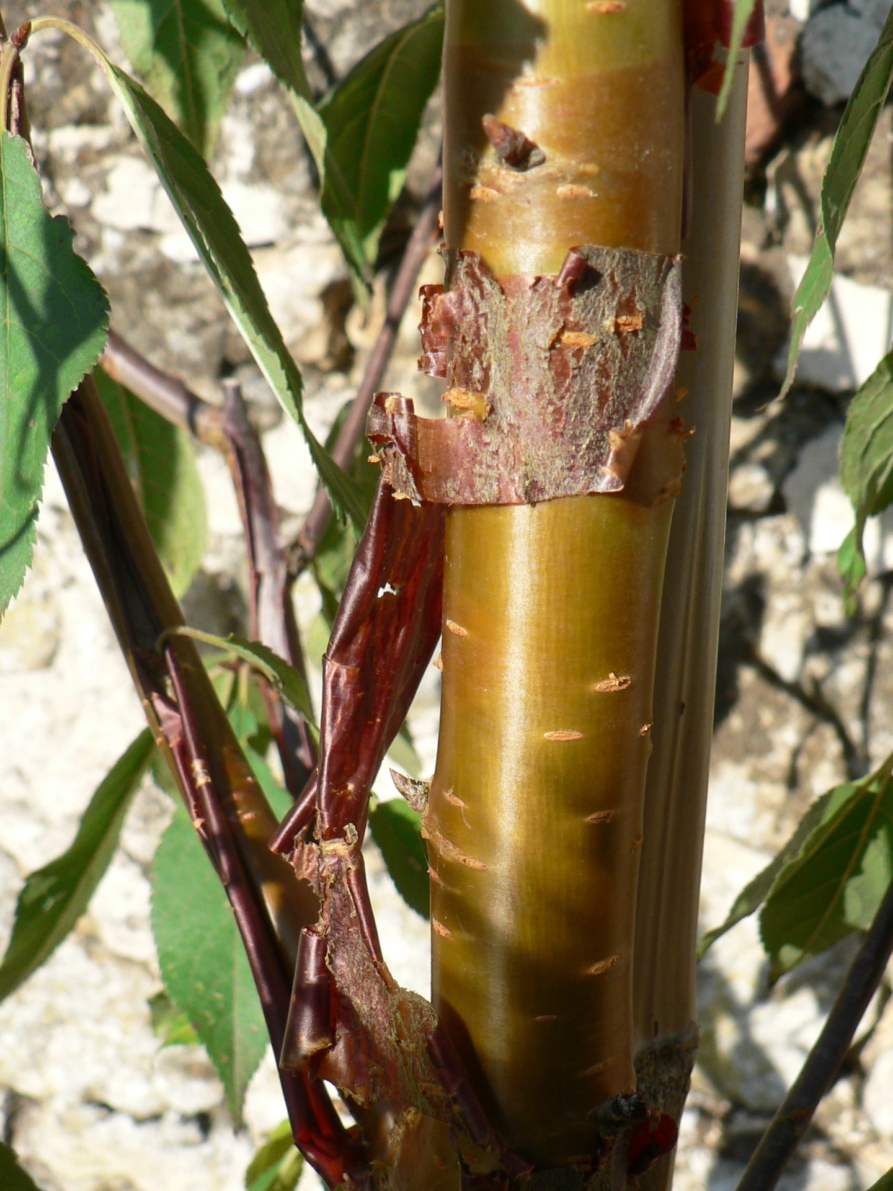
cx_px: 533
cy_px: 741
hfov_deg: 28.0
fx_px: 1789
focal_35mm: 52
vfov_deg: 36.6
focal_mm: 6.4
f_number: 4
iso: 80
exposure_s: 1/320
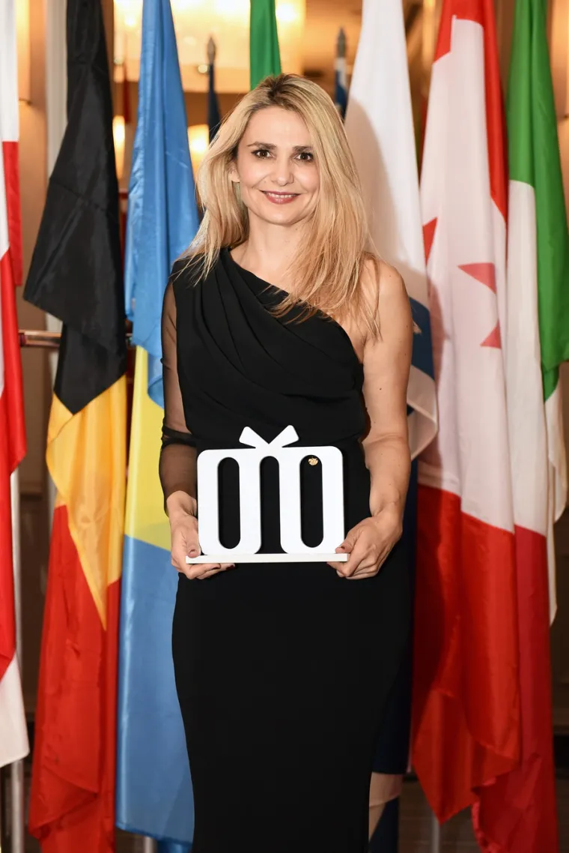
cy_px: 426
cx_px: 284
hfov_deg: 21.9
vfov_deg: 32.4
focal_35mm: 62
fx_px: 1468
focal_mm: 62
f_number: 3.5
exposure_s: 1/125
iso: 1600
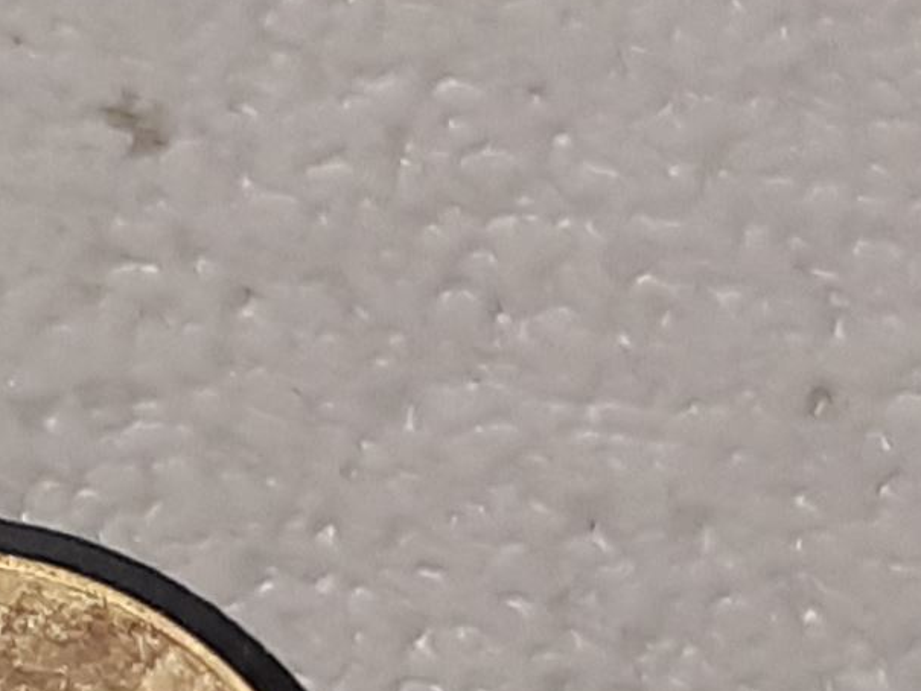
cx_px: -574
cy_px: 712
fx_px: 2342
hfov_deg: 18.8
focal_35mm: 88
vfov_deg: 16.4
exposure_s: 1/50
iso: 80
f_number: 1.7
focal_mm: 3.93
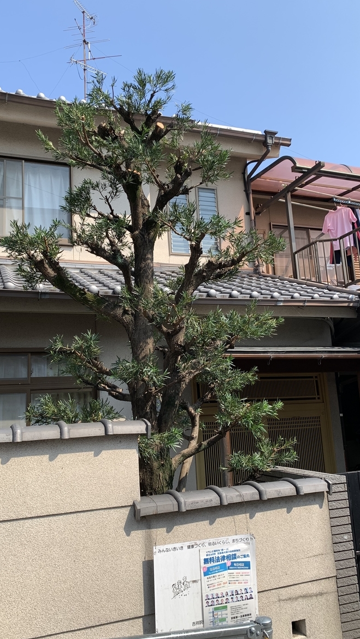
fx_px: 492
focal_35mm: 29
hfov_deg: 40.1
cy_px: 323
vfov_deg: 66.1
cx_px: 161
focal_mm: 4.25
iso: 25
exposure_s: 1/1585
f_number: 1.8
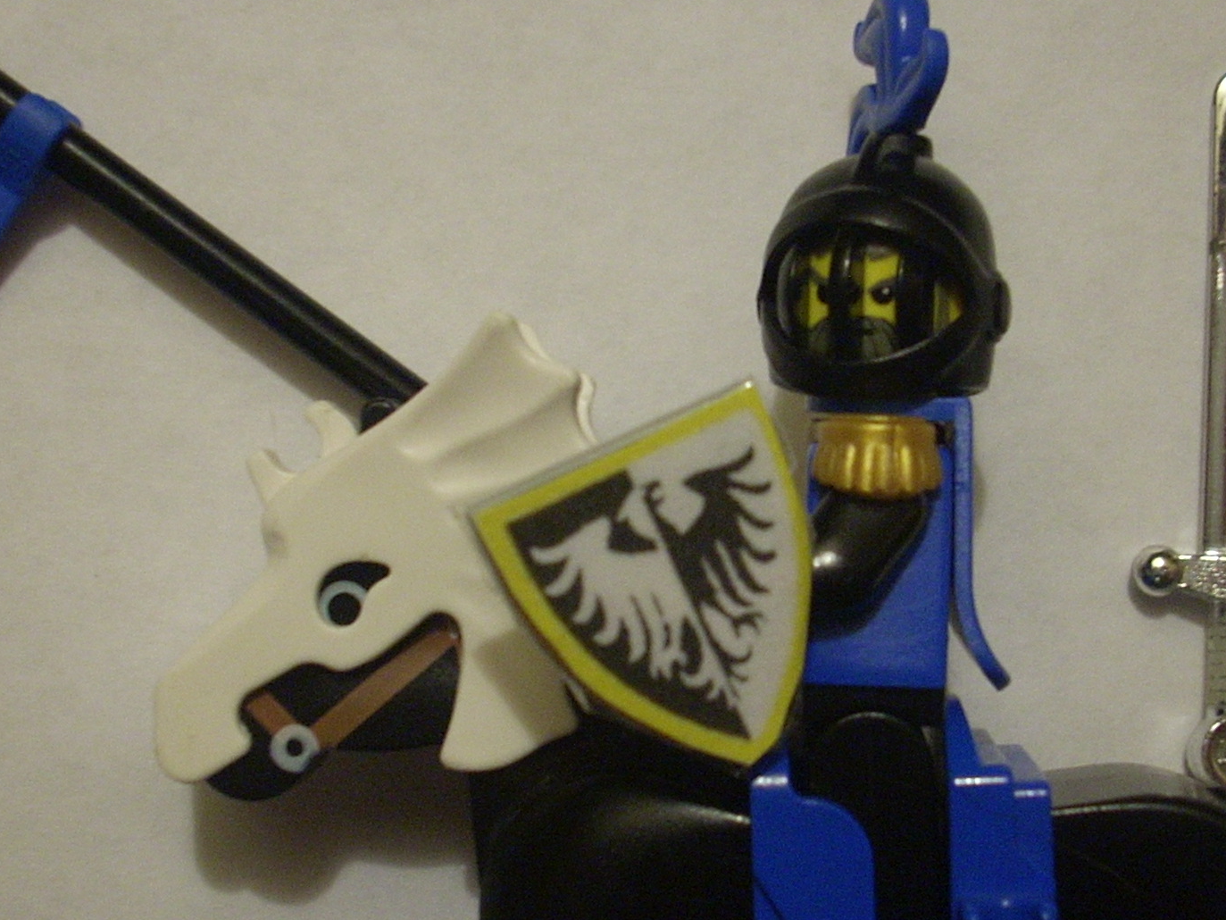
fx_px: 2444
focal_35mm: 69
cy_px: 487
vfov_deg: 21.3
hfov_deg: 28.1
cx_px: 668
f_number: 2.8
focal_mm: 6.2
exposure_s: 1/4.4
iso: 200
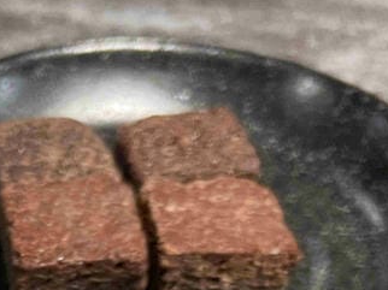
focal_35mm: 97
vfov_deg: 14.1
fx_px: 1086
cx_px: -98
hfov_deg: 18.9
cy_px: 456
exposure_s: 1/60
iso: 125
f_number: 1.5
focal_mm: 5.7
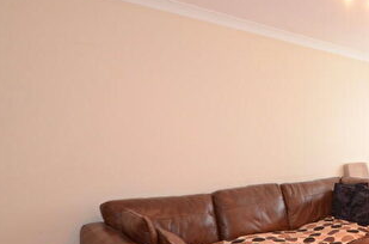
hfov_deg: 50.0
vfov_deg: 38.6
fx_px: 347
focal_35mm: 34
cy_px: 126
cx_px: 330
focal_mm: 10
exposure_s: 1/100
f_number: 5
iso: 1800
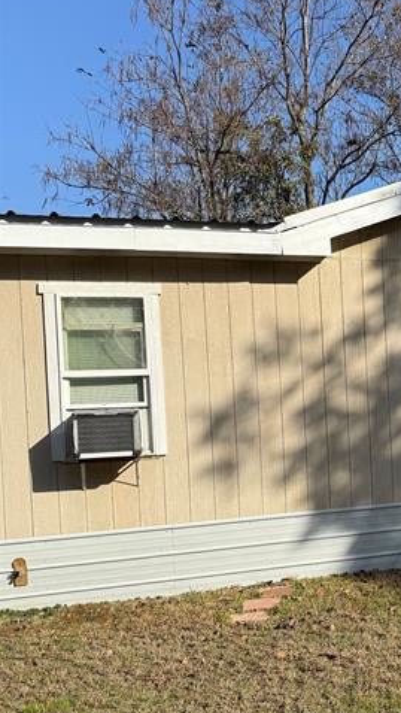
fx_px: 794
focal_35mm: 42
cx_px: 428
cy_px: 413
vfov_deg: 48.2
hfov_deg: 26.4
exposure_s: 1/3953
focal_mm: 6.76
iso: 80
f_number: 1.78
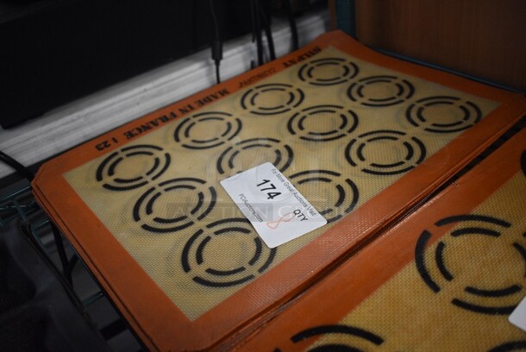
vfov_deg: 40.1
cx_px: 263
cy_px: 176
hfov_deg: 57.2
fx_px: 483
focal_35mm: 33
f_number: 3.8
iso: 1600
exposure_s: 1/125
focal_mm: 22
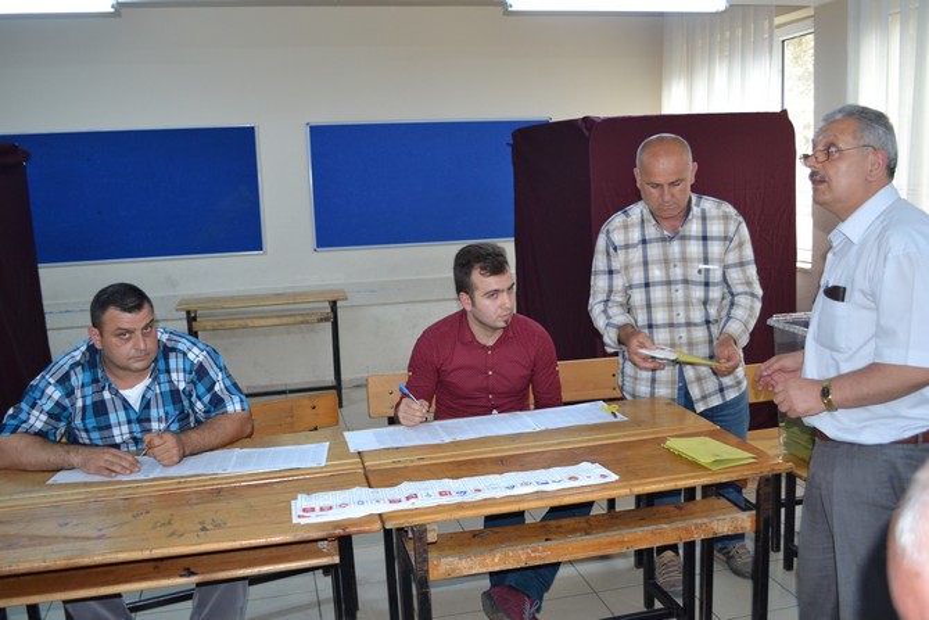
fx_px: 852
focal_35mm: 33
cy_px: 310
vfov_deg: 40.0
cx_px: 464
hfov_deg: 57.2
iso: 800
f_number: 3.8
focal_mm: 22
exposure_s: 1/60
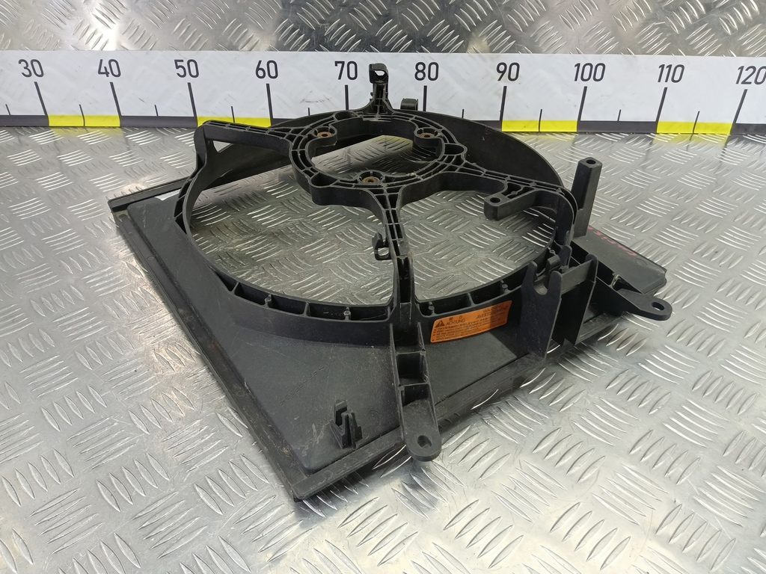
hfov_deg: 65.3
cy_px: 287
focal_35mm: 27
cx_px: 383
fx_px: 597
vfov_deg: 51.4
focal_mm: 4.11
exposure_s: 1/50
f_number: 1.6
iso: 183
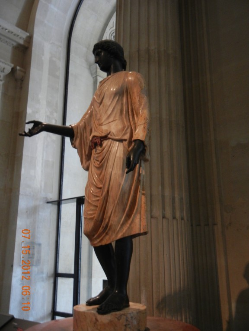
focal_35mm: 34
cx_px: 124
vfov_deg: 54.0
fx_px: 326
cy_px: 166
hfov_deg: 41.8
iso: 400
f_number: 3.6
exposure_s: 1/21.3
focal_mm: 6.2
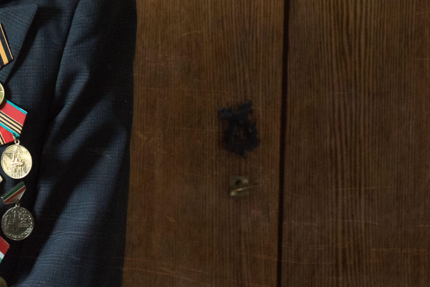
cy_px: -81
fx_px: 2591
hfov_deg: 9.3
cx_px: -187
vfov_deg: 6.3
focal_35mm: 217
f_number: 3.2
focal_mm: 50
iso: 1600
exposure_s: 1/250
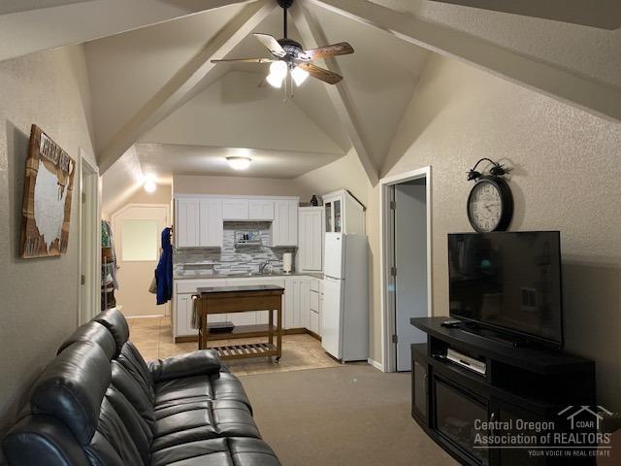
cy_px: 233
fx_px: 466
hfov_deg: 67.3
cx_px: 310
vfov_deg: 53.1
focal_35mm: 26
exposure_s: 1/40
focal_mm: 4.25
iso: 320
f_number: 1.8
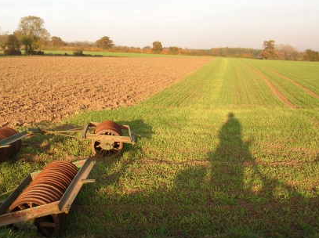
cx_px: 90
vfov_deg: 26.5
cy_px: 122
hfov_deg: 34.4
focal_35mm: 55
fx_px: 506
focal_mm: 5.8
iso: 50
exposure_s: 1/292
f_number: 2.8
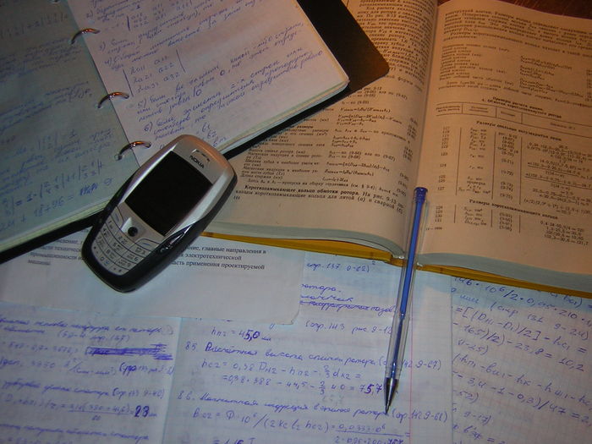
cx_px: 296
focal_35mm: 43
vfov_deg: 33.6
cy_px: 222
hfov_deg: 43.9
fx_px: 735
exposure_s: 1/60.1
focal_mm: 5.6
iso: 50
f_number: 2.8
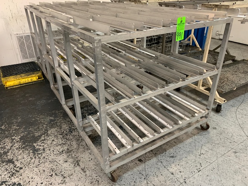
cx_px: 124
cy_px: 93
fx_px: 186
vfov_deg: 53.1
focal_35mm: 26
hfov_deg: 67.3
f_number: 1.8
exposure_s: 1/60
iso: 200
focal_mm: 4.25
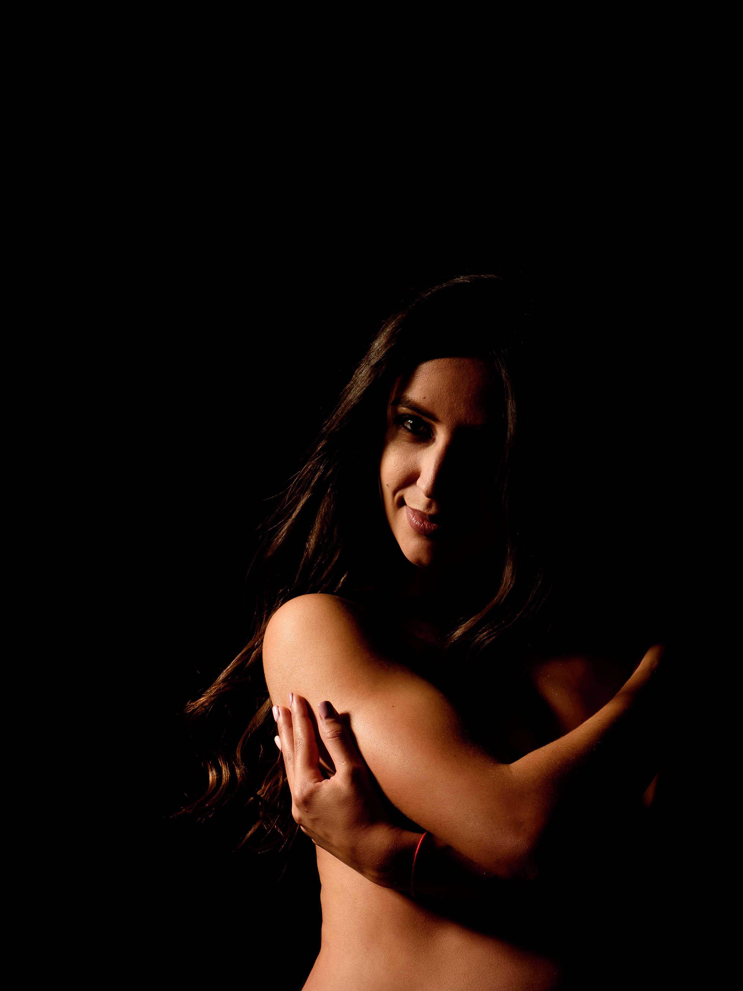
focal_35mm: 96
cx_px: 436
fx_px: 2747
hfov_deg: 15.4
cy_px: 647
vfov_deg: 20.4
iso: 200
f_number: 10
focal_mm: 70
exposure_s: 1/200
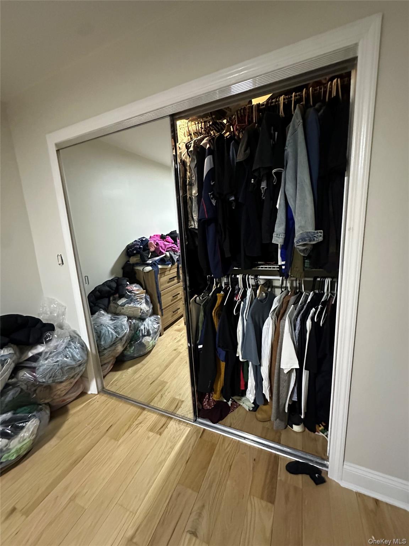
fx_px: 221
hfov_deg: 85.7
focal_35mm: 14
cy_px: 273
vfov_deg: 102.1
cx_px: 204
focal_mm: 2.22
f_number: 2.2
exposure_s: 1/40
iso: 1000
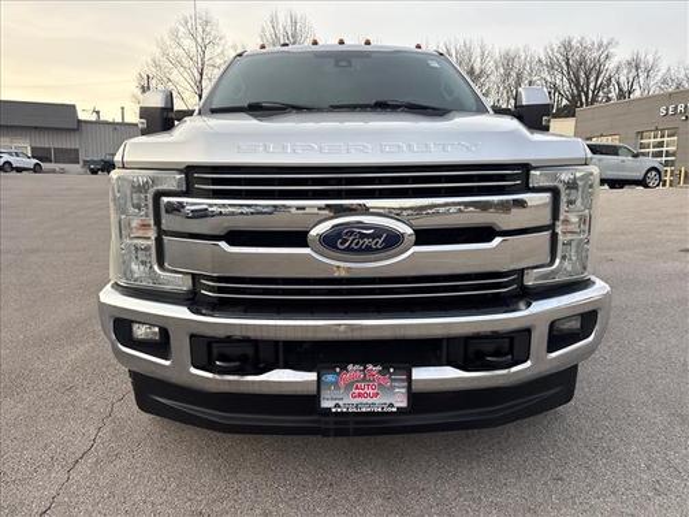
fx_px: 518
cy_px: 258
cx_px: 344
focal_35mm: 26
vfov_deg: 53.1
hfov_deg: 67.3
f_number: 1.6
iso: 64
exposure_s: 1/404
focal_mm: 5.96
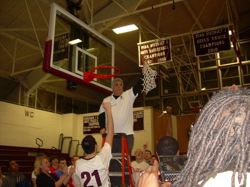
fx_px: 274
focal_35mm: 38
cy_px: 94
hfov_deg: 49.0
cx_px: 125
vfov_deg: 37.7
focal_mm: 6.3
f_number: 2.8
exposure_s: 1/60
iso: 154
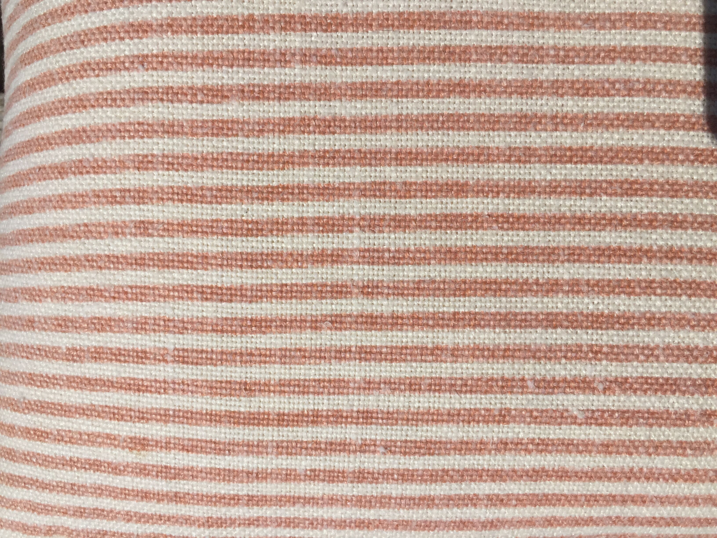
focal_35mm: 29
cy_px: 269
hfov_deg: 61.7
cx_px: 358
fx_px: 601
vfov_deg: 48.2
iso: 32
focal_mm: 4.15
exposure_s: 1/9901
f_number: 2.2
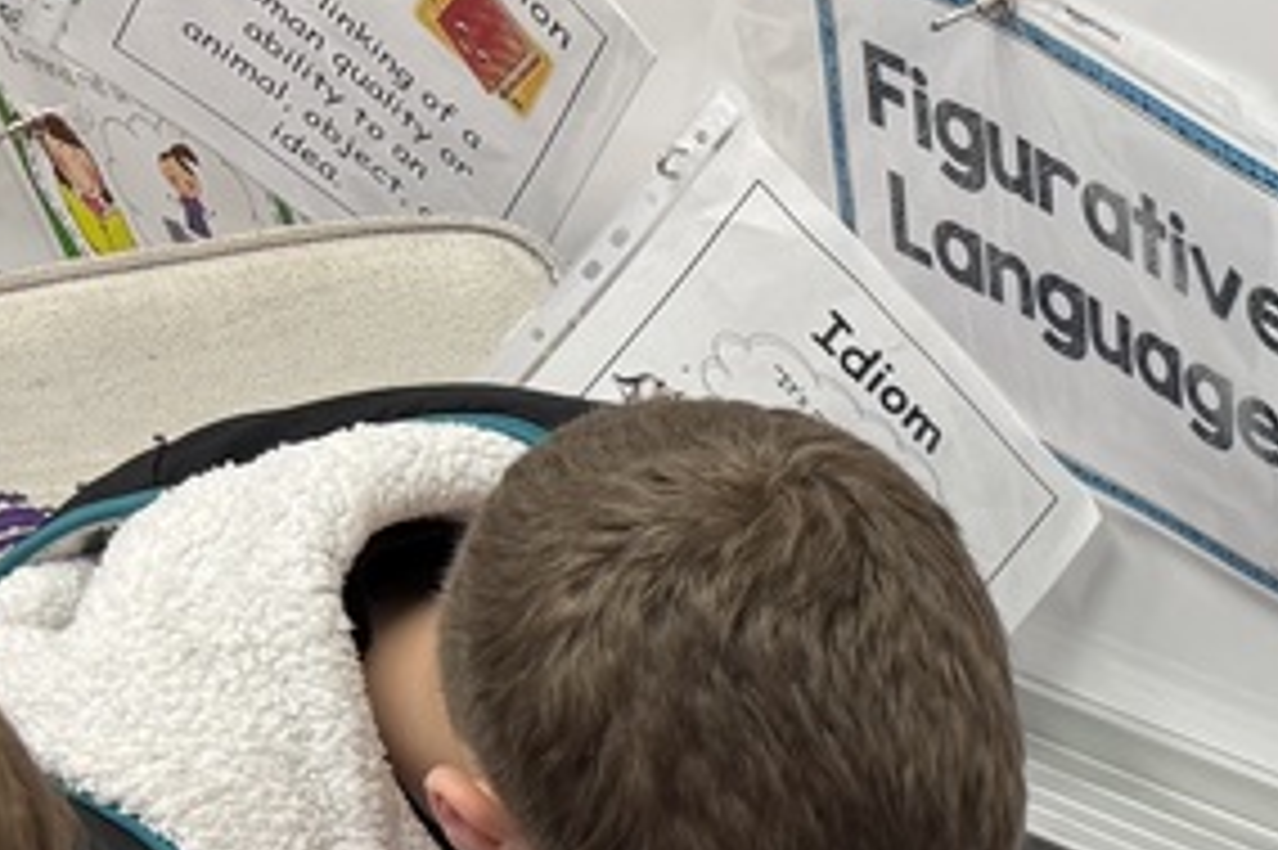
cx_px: 1962
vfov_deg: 14.6
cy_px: 1084
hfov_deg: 19.5
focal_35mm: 90
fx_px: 3193
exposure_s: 1/120
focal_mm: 6.76
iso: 100
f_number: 1.78
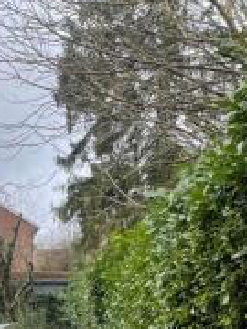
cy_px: 387
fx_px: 599
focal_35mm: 63
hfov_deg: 21.7
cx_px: -44
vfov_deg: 27.4
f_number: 1.6
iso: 32
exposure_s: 1/456
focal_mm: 4.2
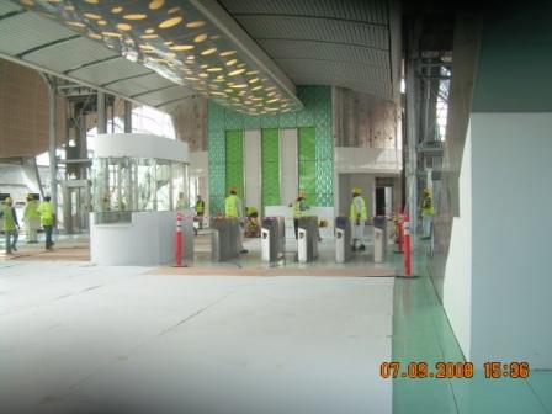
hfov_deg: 49.0
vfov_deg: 37.7
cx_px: 276
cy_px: 207
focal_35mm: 38
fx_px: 606
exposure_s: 1/35.6
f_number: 2.8
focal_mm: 6.3
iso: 50
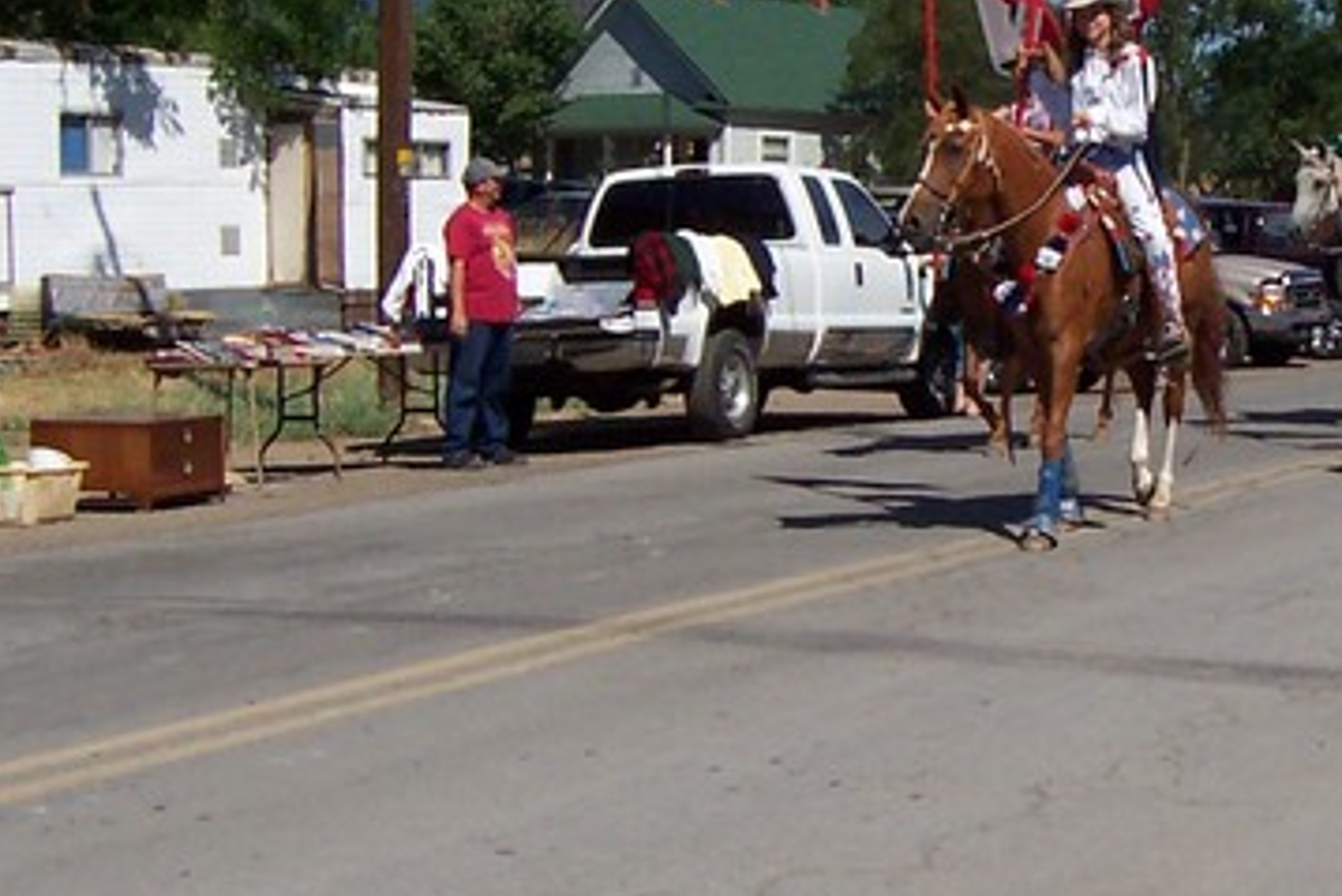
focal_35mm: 89
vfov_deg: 15.4
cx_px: 1207
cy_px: 366
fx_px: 3319
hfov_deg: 22.3
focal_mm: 5.6
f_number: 5.6
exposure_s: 1/1000
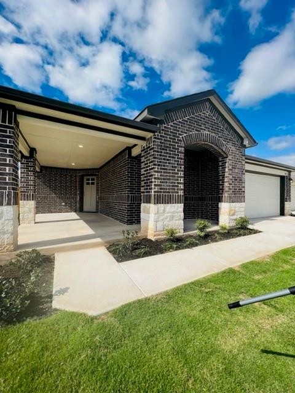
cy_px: 196
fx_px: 148
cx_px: 148
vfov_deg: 106.2
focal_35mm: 13
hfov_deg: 89.9
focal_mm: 1.57
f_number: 1.8
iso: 32
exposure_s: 1/1357
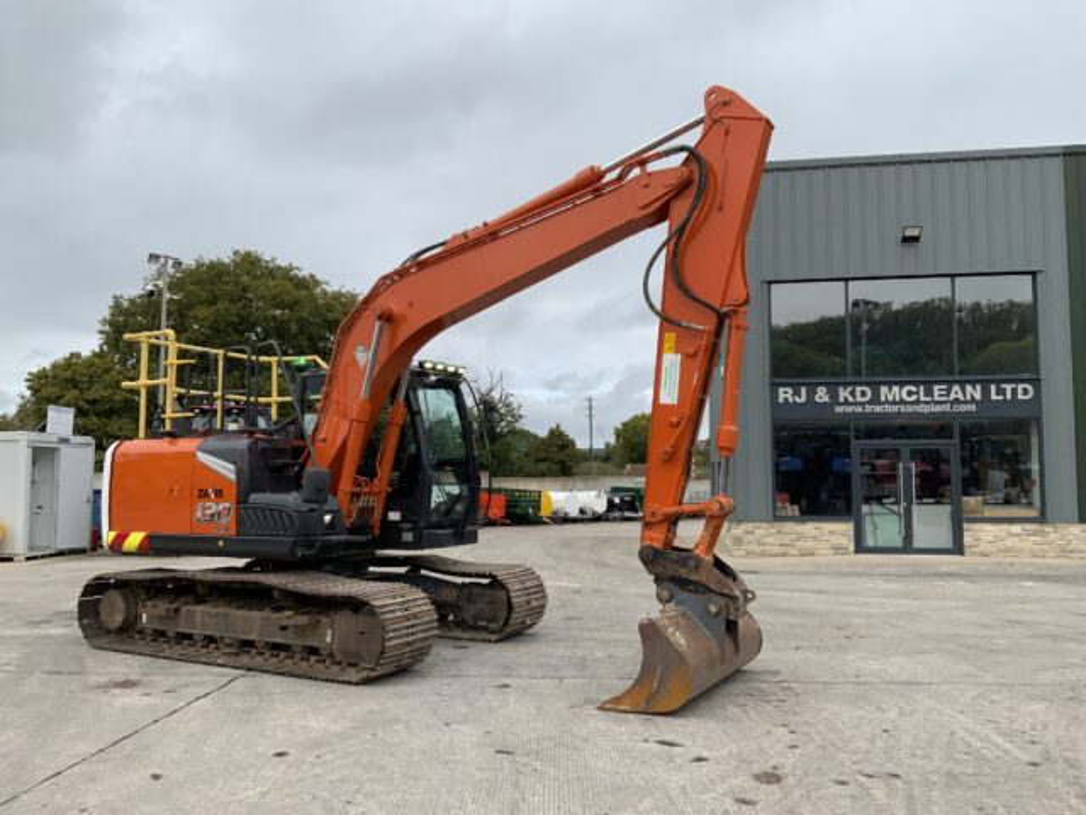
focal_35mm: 29
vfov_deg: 48.2
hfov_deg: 61.7
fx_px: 910
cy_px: 408
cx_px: 543
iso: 16
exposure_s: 1/1250
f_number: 1.8
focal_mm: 3
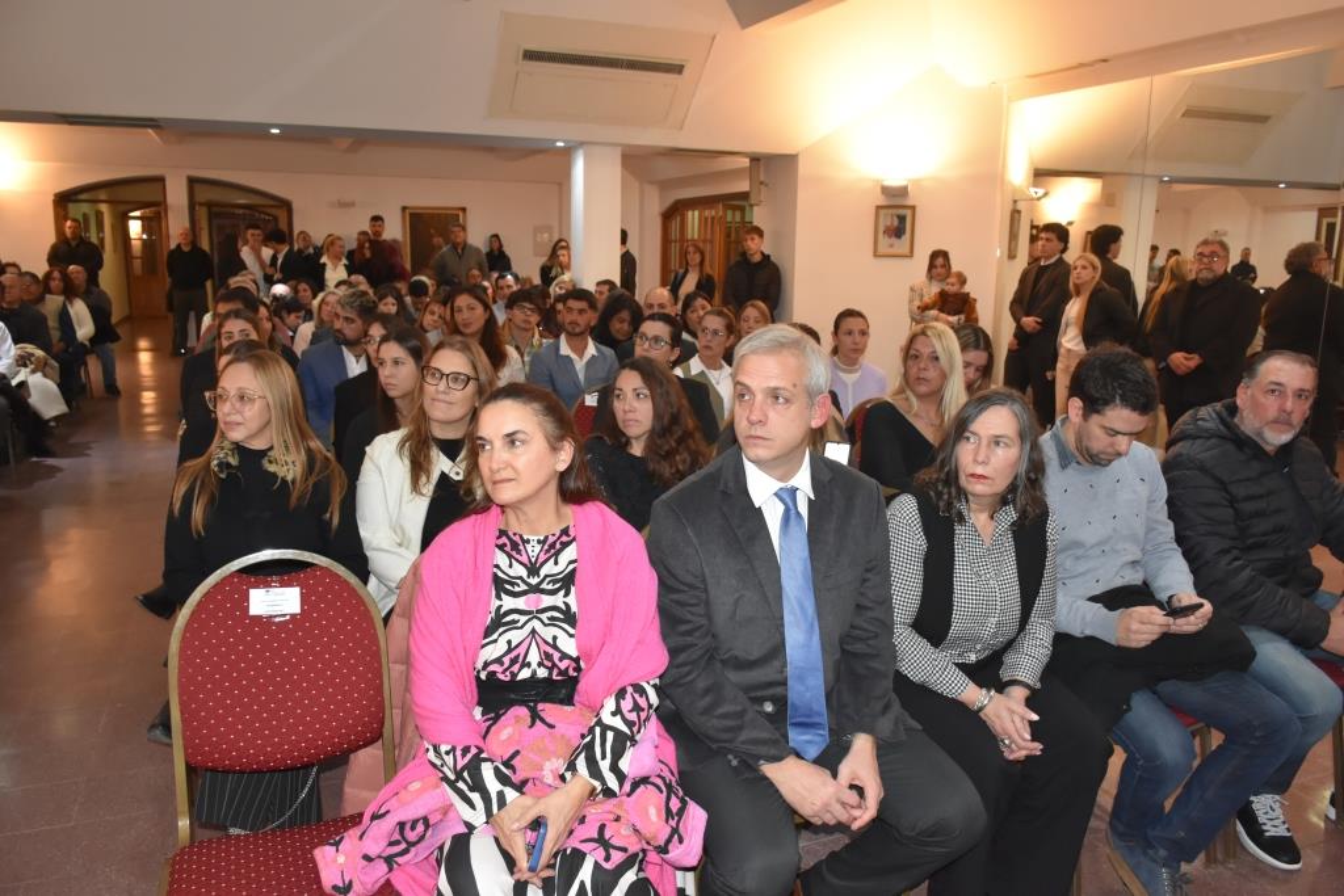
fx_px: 1008
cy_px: 448
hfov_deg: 67.4
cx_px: 672
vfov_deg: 47.9
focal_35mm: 27
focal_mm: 18
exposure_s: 1/60
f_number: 5.6
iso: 1600
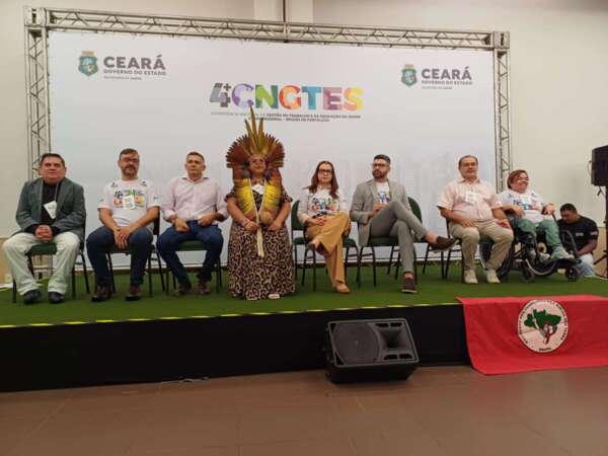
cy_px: 228
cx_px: 304
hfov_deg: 69.4
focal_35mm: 25
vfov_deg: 54.9
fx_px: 439
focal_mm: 4.65
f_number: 1.8
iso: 200
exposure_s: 1/60
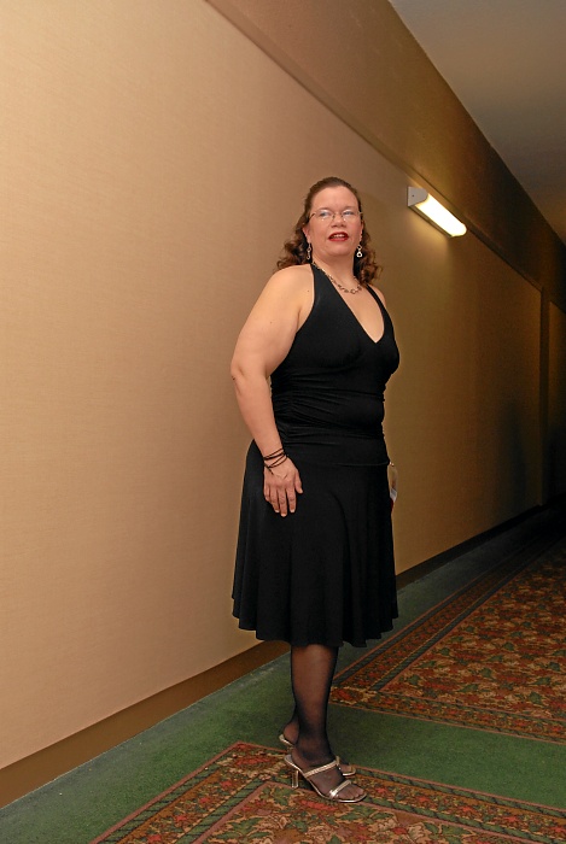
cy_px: 422
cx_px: 283
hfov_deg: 38.5
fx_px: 811
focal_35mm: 34
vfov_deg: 55.0
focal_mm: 23
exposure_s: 1/60
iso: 400
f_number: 4.5
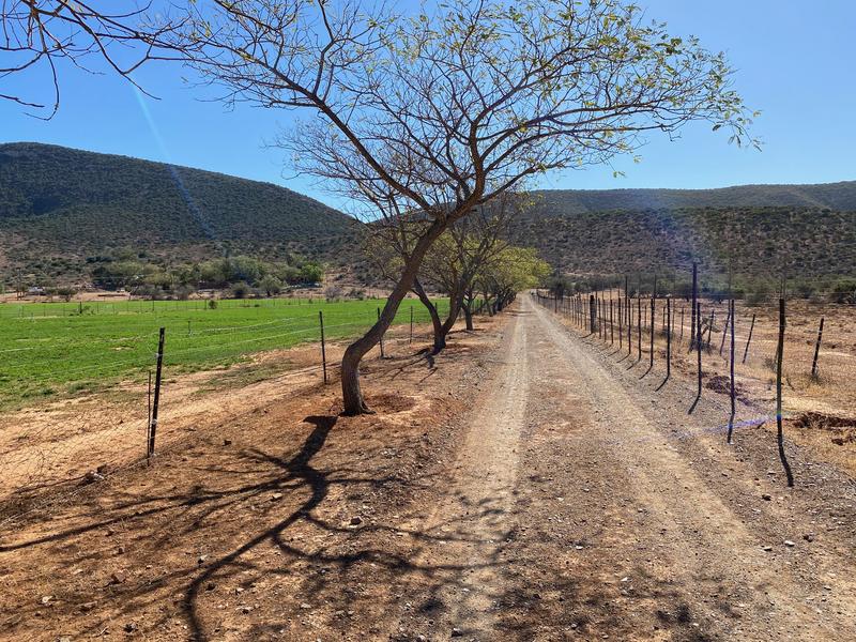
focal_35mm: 26
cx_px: 428
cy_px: 321
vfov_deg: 53.1
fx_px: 643
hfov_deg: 67.3
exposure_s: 1/2410
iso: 32
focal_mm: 4.25
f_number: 1.8
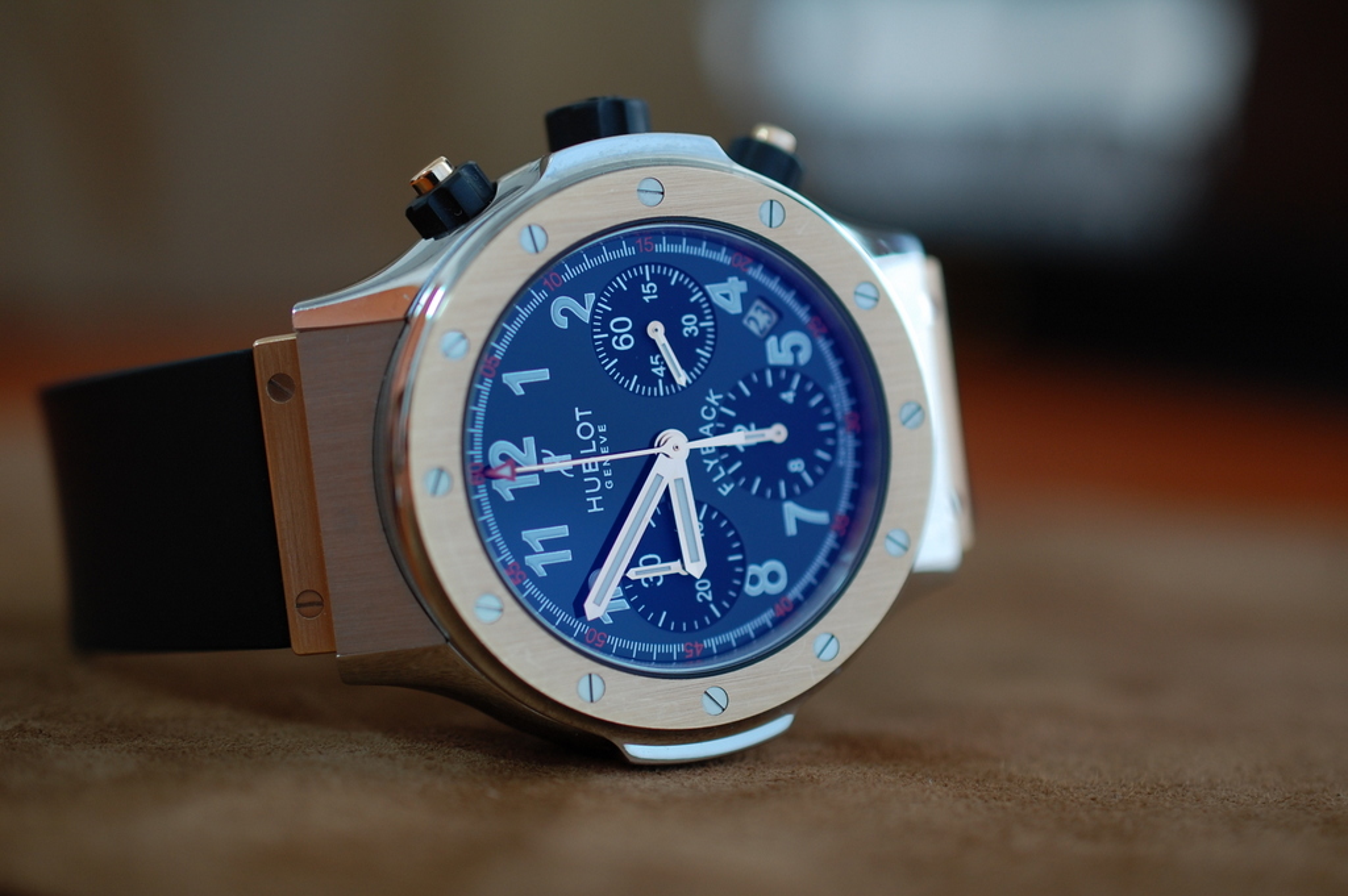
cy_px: 448
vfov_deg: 22.6
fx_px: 2245
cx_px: 674
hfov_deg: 33.4
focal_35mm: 60
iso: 220
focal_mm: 40
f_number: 3.2
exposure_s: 1/30
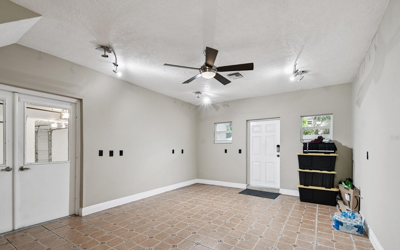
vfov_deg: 71.1
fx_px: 174
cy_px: 137
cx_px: 204
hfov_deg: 97.8
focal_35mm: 16
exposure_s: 1/1.67
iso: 100
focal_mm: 10
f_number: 7.1
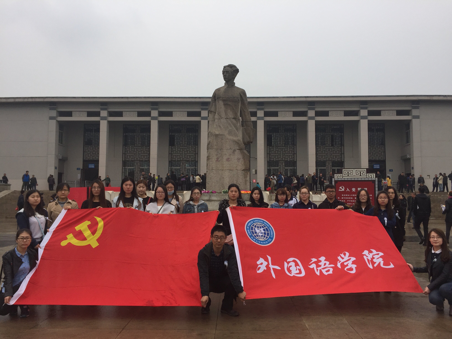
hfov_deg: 61.7
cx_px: 226
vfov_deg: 48.2
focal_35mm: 29
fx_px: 379
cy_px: 170
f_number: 2.2
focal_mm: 4.15
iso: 32
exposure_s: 1/760
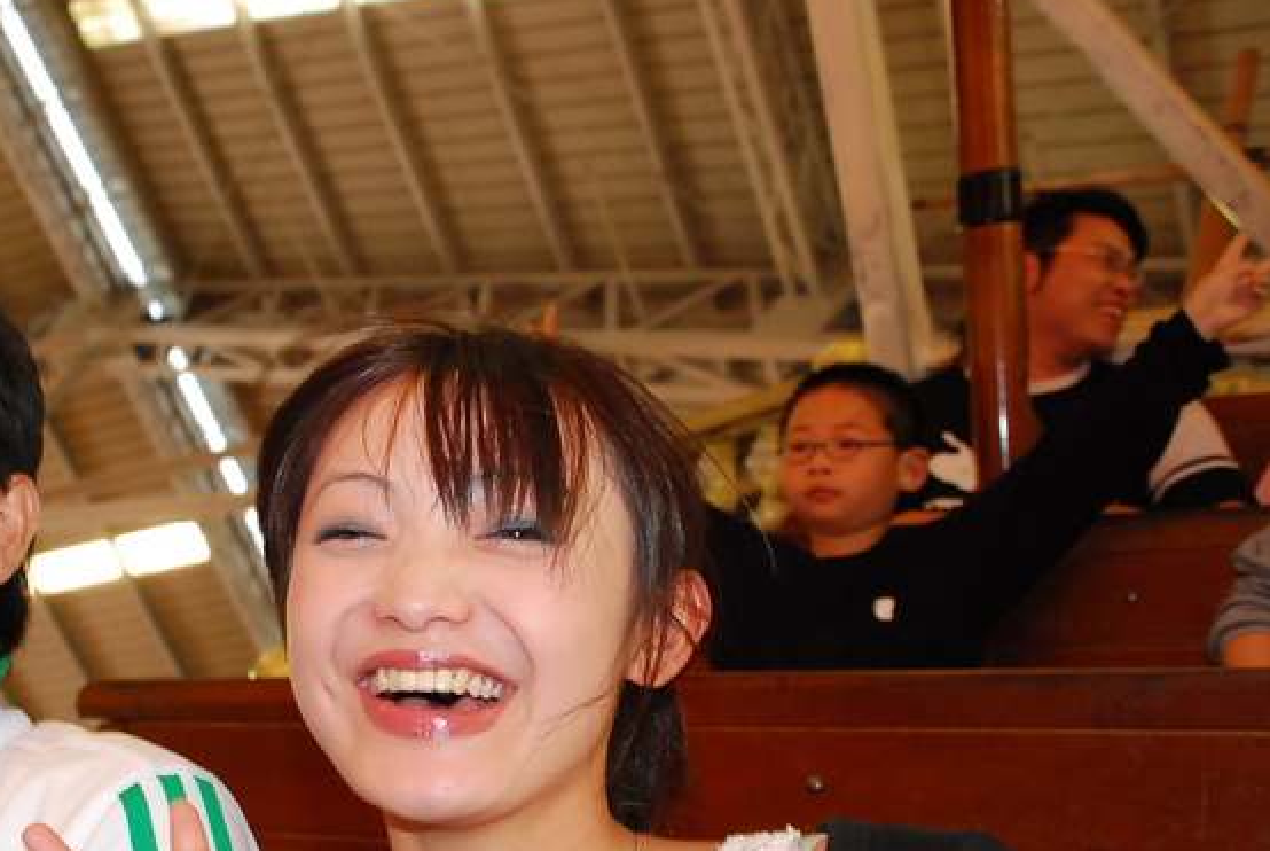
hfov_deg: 37.6
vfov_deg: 25.9
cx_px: 394
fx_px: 1837
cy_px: 557
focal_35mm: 52
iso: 800
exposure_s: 1/40
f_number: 4
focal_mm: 24
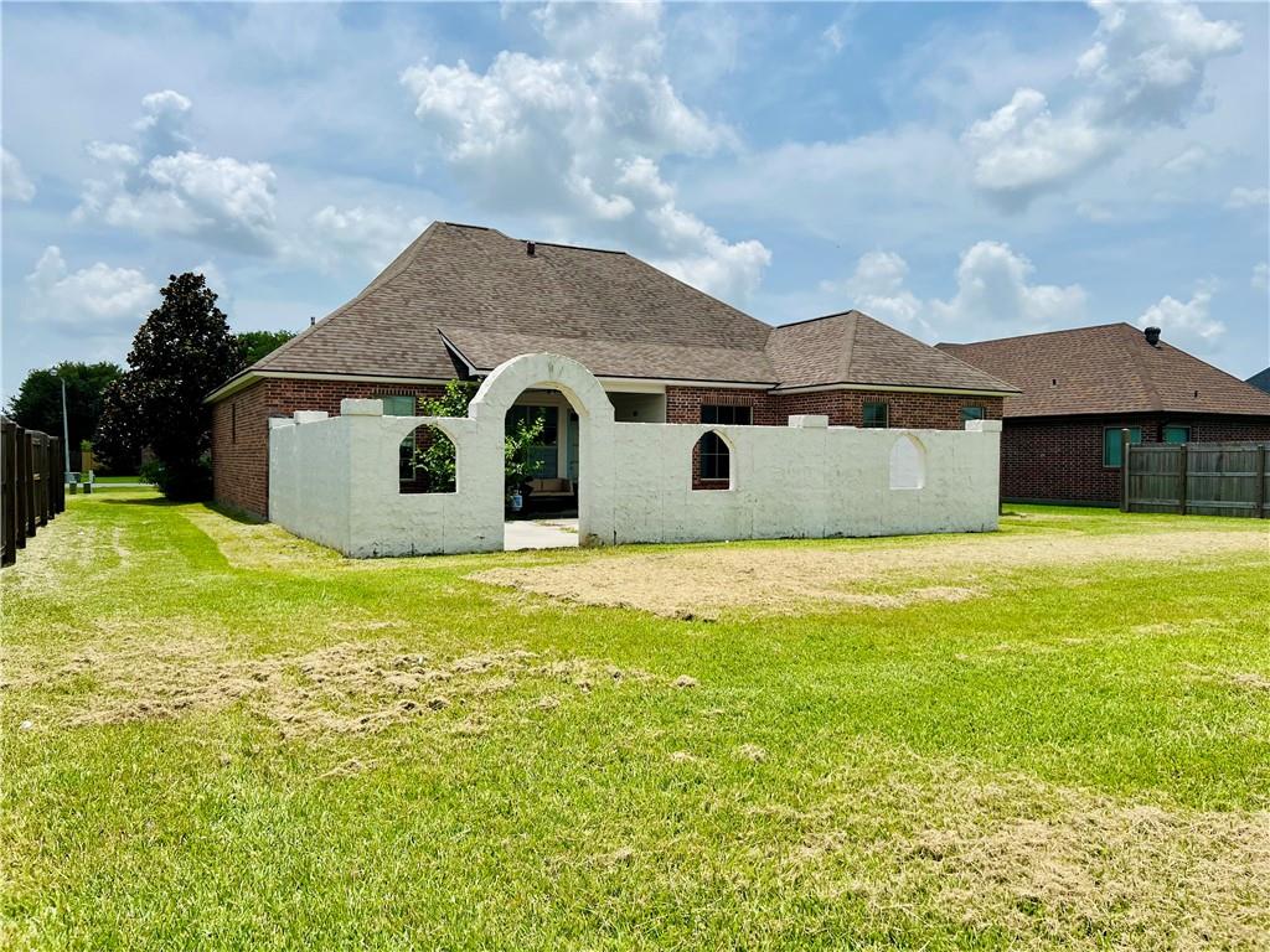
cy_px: 476
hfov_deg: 67.3
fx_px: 954
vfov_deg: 53.1
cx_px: 635
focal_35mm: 26
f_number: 1.5
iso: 50
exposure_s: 1/6579
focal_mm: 5.7
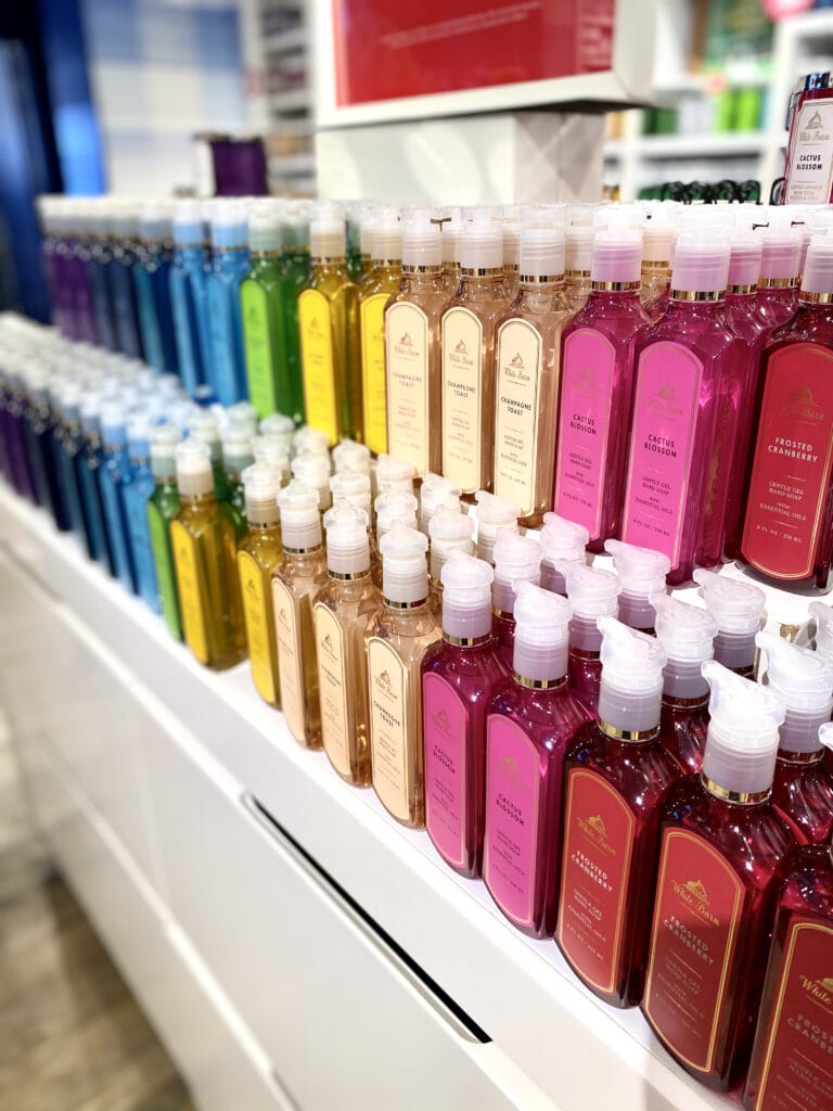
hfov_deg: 53.1
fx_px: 834
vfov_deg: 67.3
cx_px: 416
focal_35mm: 26
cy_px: 556
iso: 80
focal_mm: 4.25
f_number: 1.8
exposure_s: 1/120
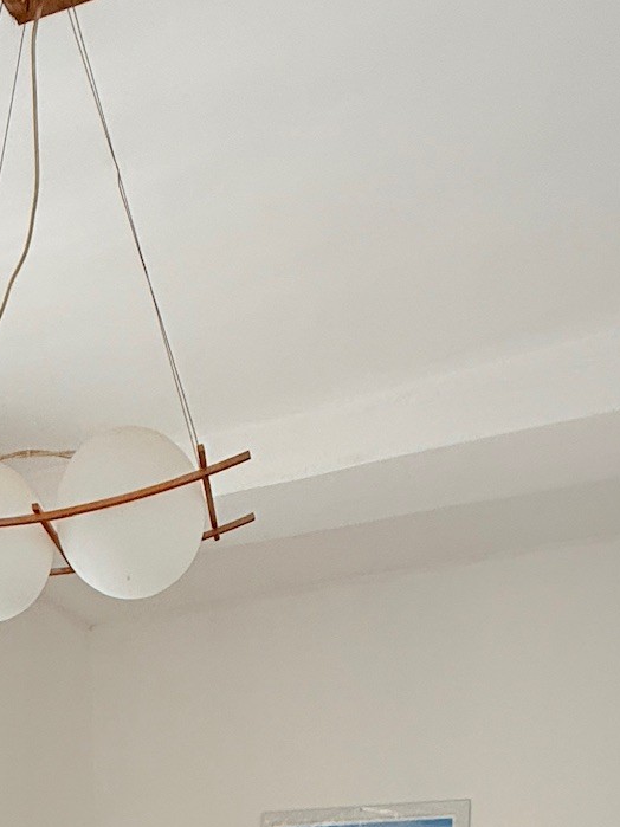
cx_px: 133
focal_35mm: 41
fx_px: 979
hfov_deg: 34.2
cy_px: 1078
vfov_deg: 33.4
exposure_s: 1/99
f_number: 2.2
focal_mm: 2.22
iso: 160
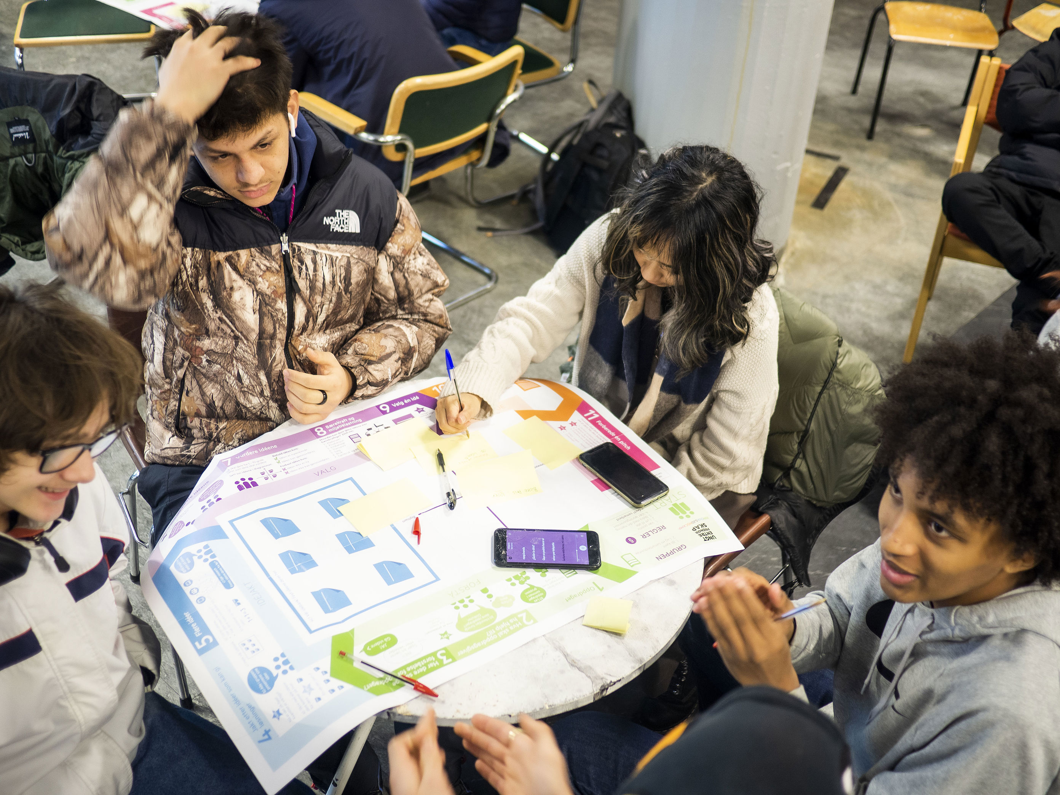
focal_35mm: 40
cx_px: 530
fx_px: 1225
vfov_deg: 36.0
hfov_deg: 46.8
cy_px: 398
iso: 250
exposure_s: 1/50
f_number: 1.7
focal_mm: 20
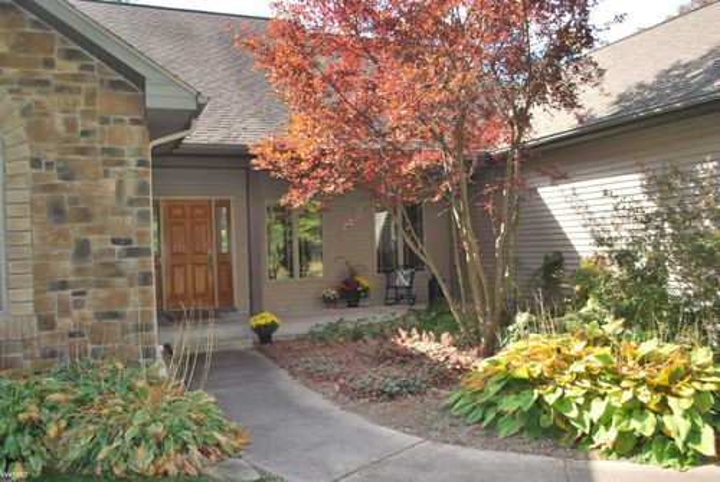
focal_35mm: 30
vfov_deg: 43.7
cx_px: 360
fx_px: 601
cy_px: 241
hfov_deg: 61.9
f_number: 3.8
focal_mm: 20
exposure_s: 1/200
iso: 100
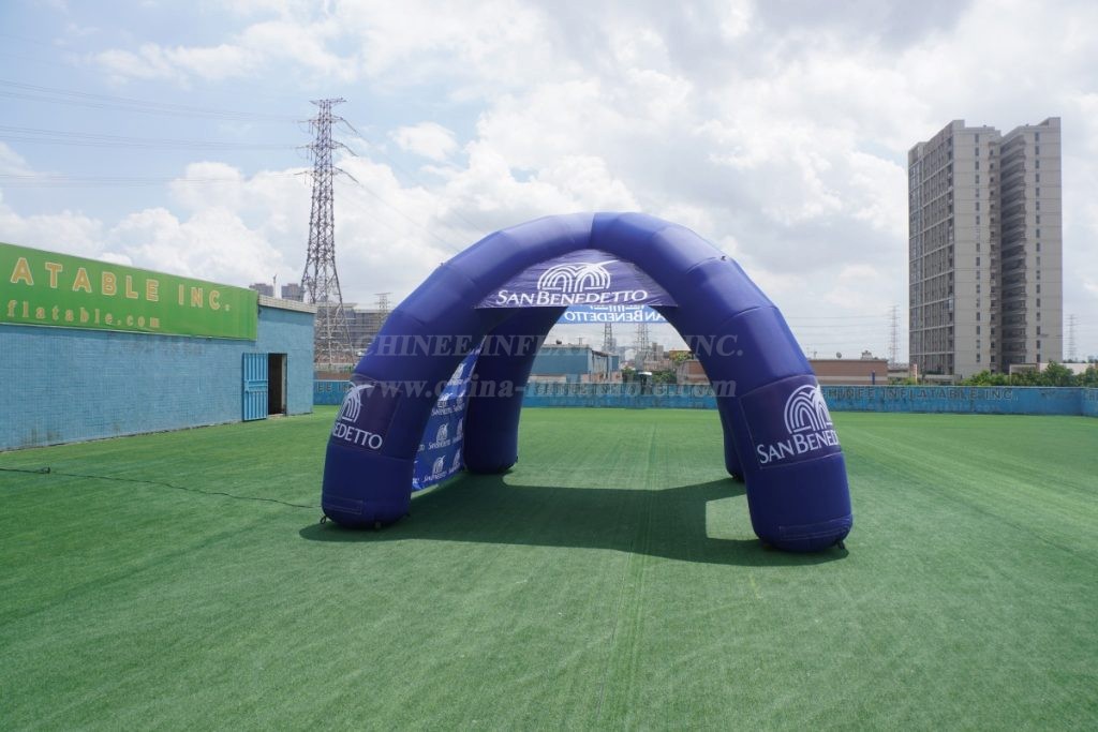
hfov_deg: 73.7
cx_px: 549
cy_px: 366
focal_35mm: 24
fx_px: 732
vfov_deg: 53.1
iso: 100
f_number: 8
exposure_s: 1/320
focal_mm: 16
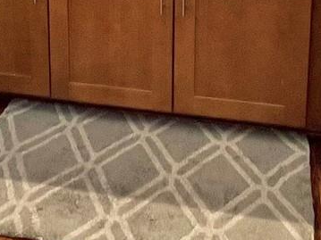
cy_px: -117
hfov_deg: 33.2
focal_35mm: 58
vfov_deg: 21.3
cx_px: 165
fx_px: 538
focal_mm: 1.57
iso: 160
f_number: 1.8
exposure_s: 1/120
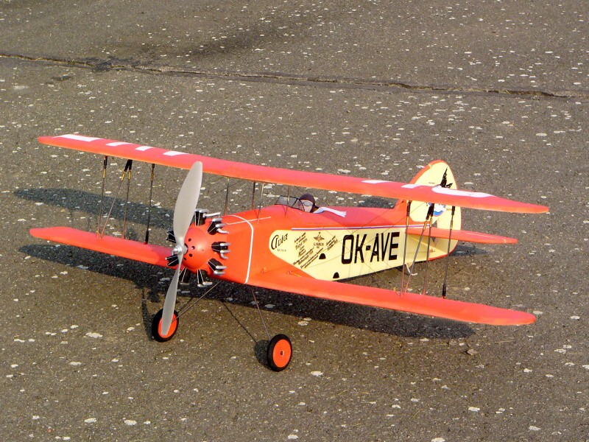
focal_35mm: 116
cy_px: 221
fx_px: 1974
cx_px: 294
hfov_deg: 17.0
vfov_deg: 12.8
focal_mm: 19.2
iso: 200
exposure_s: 1/640
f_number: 5.6
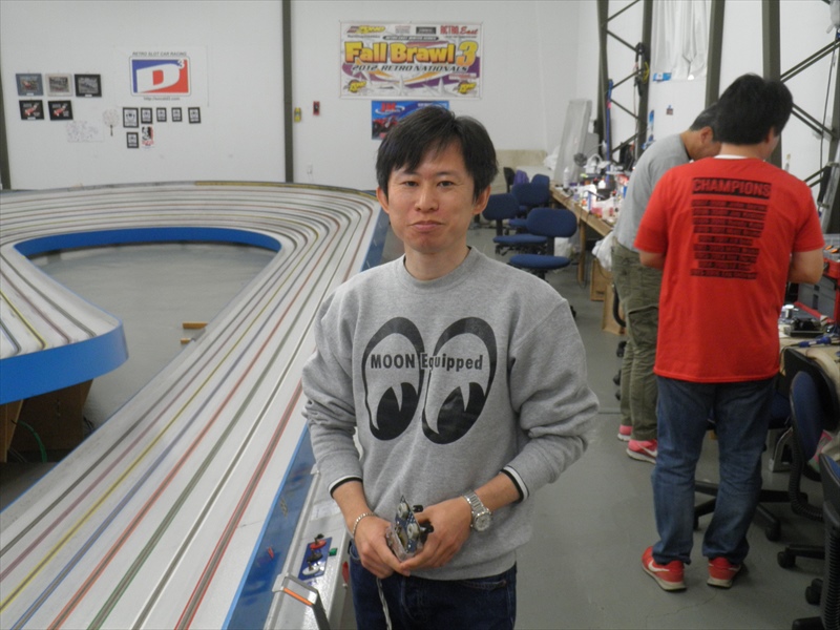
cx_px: 420
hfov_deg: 45.8
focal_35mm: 41
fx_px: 995
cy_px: 315
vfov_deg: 35.1
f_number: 3.9
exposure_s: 1/25
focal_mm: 7.3
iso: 200
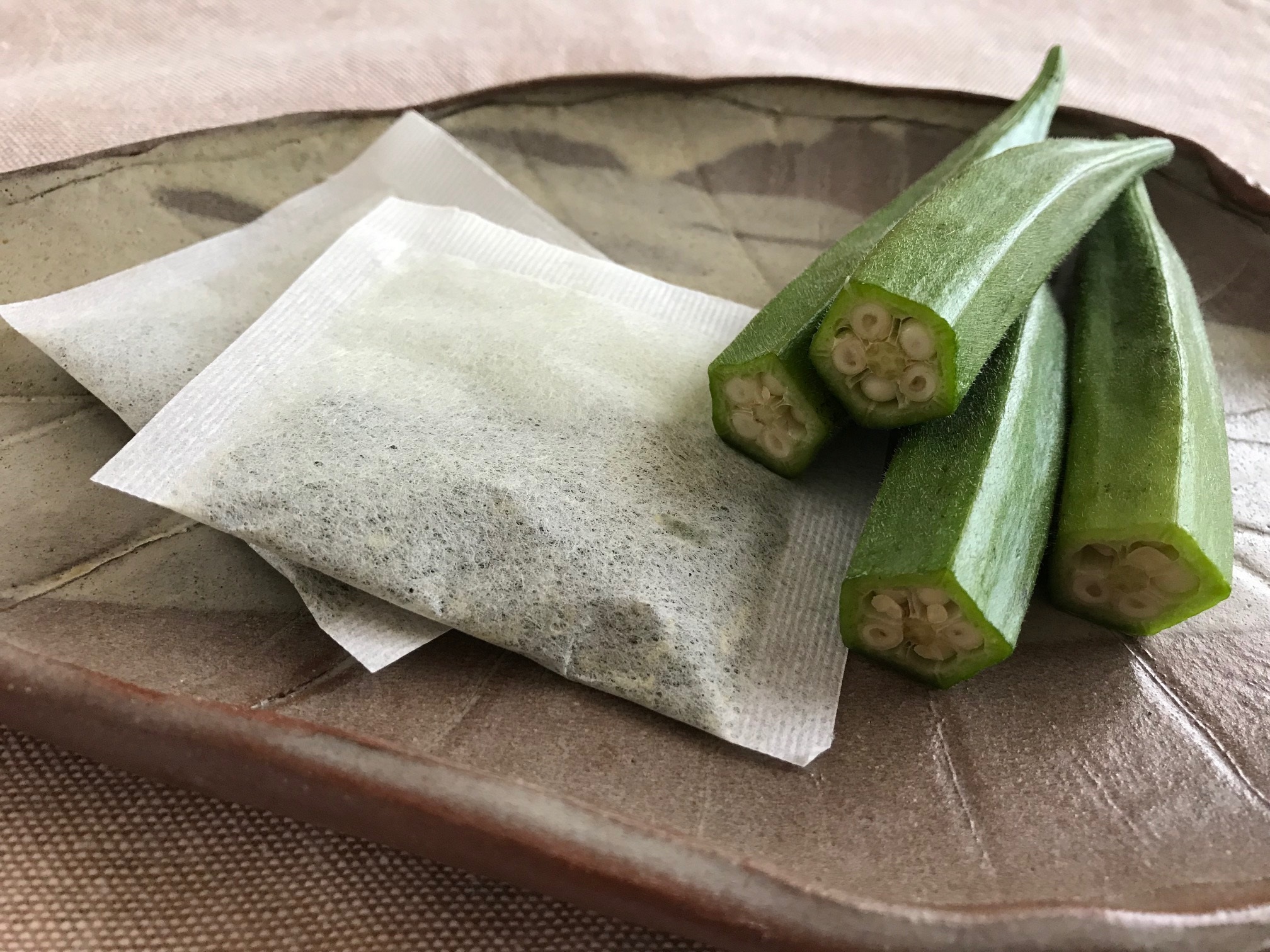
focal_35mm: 28
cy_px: 476
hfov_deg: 63.4
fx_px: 1027
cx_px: 635
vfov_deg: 49.7
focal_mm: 3.99
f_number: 1.8
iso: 40
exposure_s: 1/17
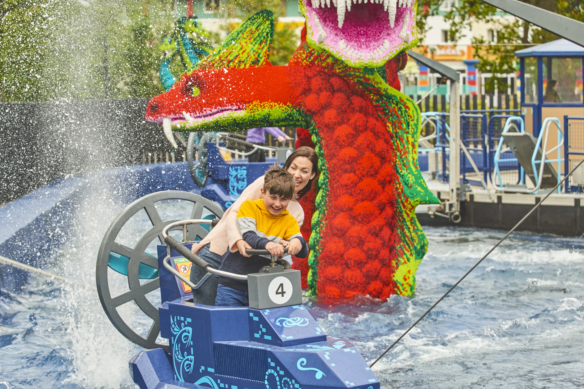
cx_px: 267
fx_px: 1671
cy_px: 200
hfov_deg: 19.8
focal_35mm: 103
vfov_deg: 13.3
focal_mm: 80
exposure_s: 1/2000
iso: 500
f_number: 4.5
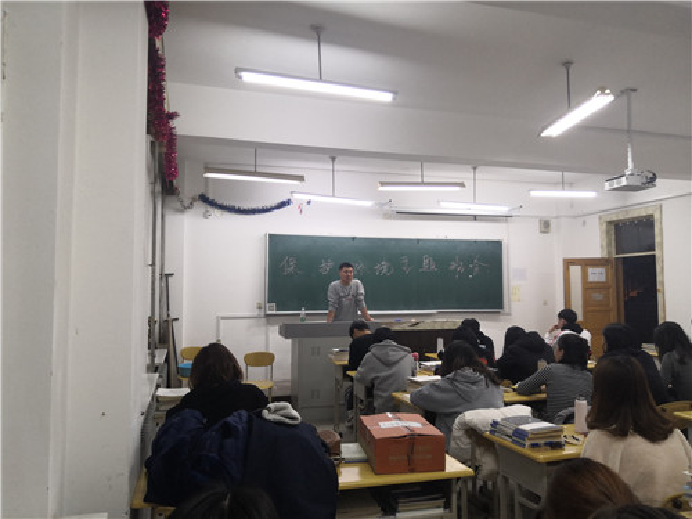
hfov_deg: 65.3
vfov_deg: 51.4
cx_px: 346
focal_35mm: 27
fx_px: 540
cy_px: 260
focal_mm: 3.95
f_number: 1.8
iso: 160
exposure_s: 1/33.3
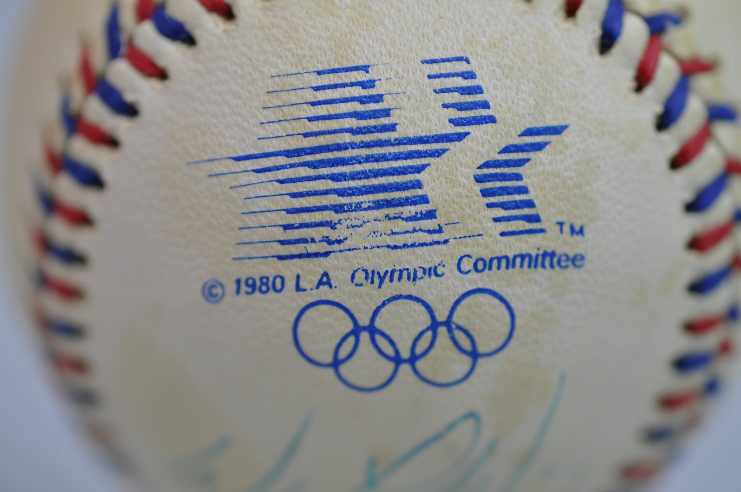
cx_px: 370
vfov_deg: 22.6
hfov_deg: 33.4
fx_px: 1233
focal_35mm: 60
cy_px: 246
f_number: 3.5
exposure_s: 1/50
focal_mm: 40
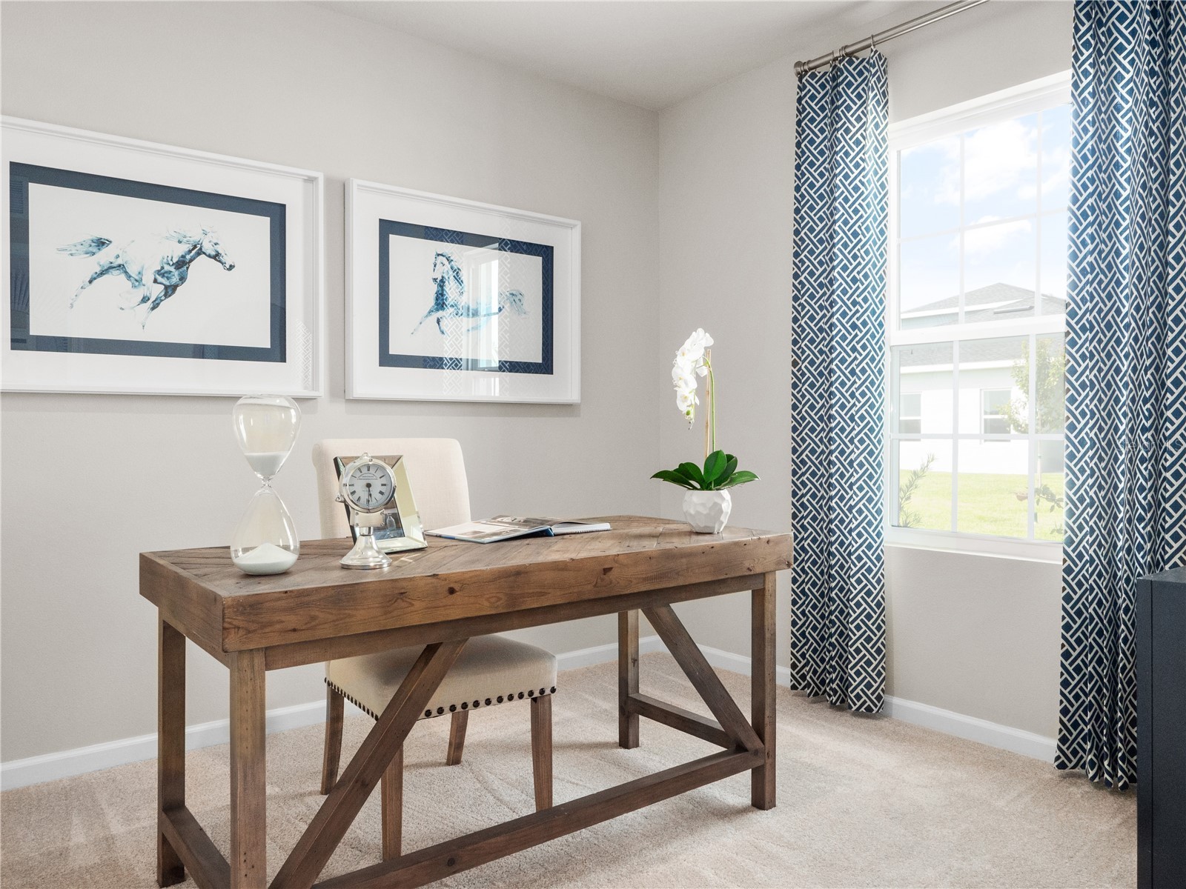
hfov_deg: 71.6
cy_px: 444
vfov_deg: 56.8
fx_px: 822
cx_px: 593
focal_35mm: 24
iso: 800
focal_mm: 12
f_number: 8
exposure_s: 1/15
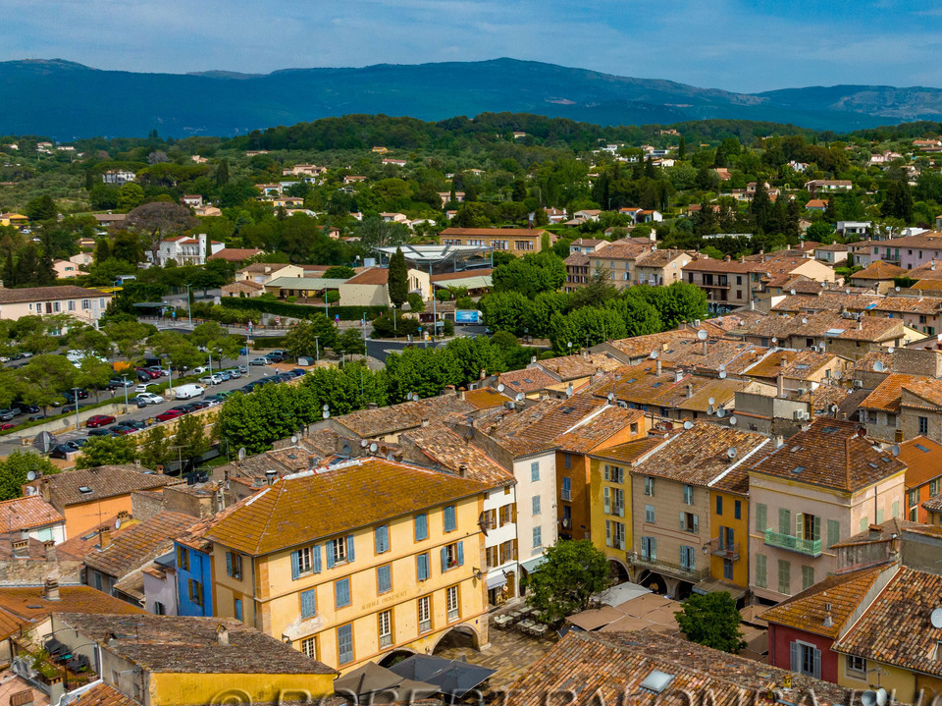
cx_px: 748
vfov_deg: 35.7
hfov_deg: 44.6
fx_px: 1088
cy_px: 447
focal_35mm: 40
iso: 200
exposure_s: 1/800
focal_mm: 12.3
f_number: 9
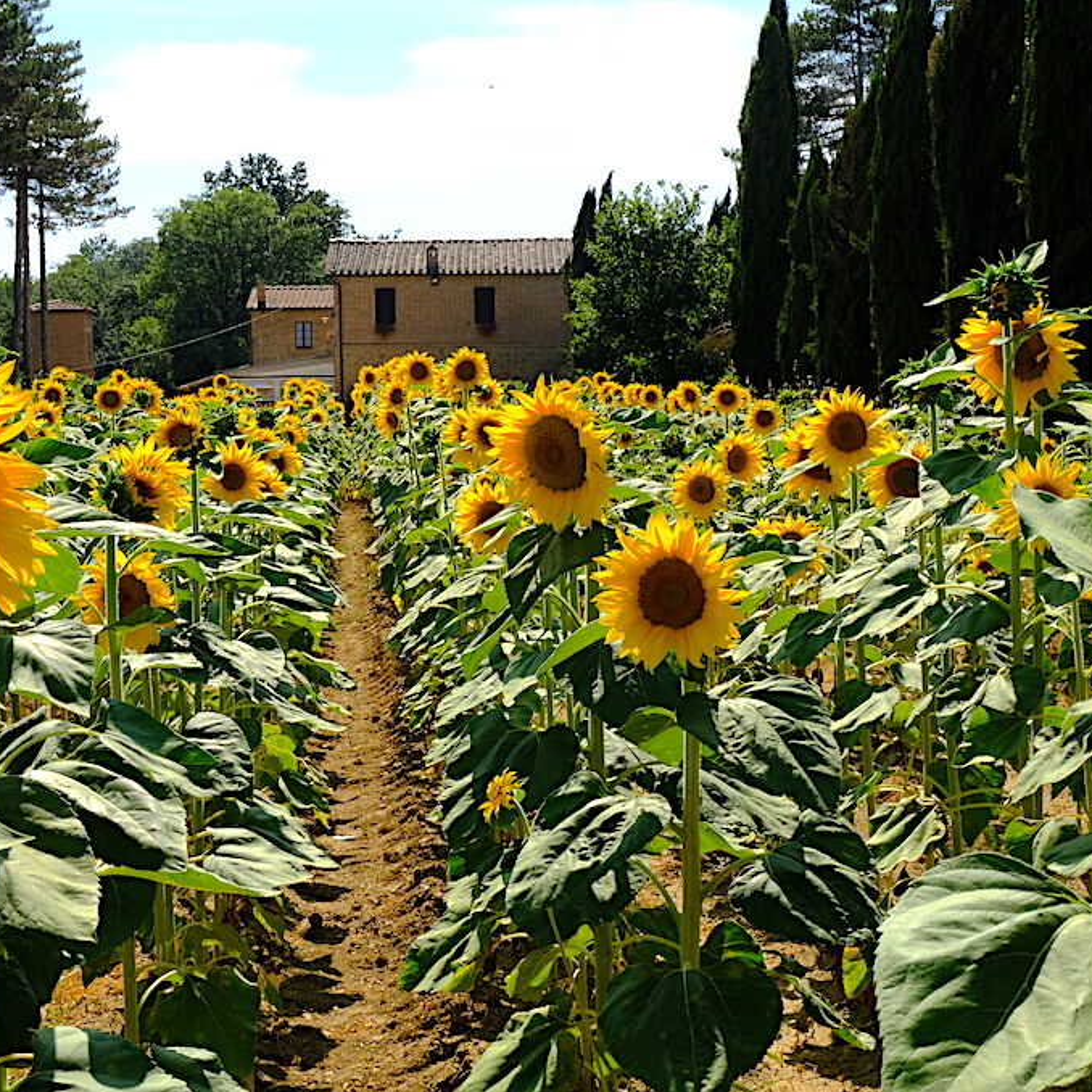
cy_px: 546
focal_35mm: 55
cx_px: 441
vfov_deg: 31.1
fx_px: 1963
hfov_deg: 31.0
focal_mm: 28.9
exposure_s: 1/60
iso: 250
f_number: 22
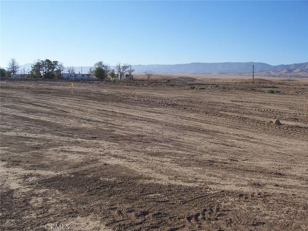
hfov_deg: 51.4
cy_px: 116
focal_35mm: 36
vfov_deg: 39.7
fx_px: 320
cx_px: 154
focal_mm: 6.2
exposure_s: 1/500
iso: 80
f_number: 4.5
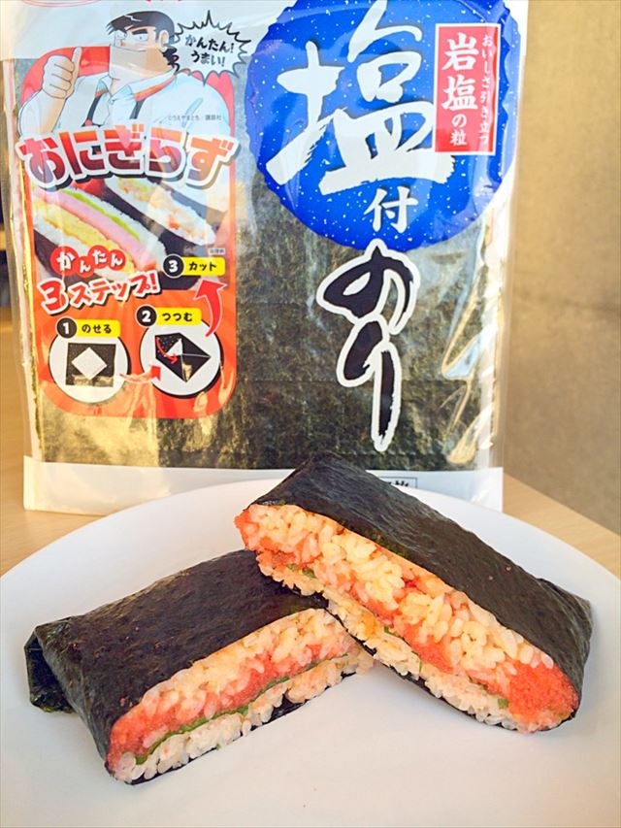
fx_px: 693
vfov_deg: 61.7
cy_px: 414
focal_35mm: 29
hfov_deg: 48.2
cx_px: 310
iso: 32
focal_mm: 4.15
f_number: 2.2
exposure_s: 1/60
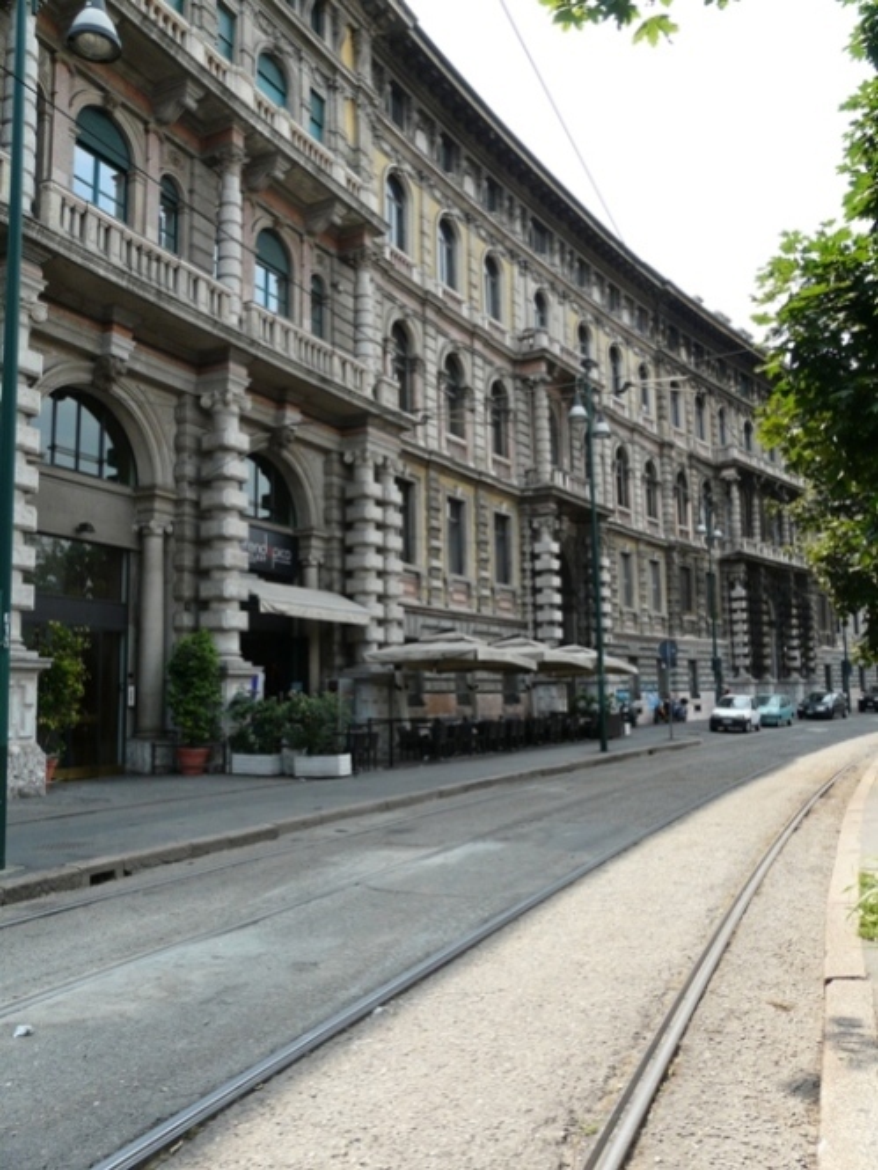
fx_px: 947
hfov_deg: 49.8
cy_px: 585
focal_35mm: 28
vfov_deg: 63.4
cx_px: 439
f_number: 4
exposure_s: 1/250
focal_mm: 4.6
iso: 100
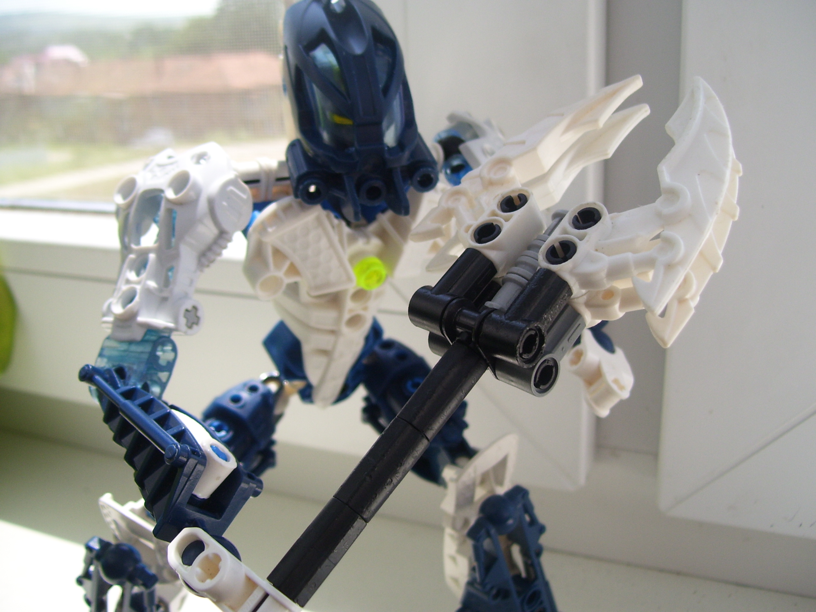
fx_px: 872
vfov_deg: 38.7
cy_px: 306
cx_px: 408
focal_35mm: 37
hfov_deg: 50.1
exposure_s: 1/500
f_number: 2.7
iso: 80
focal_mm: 6
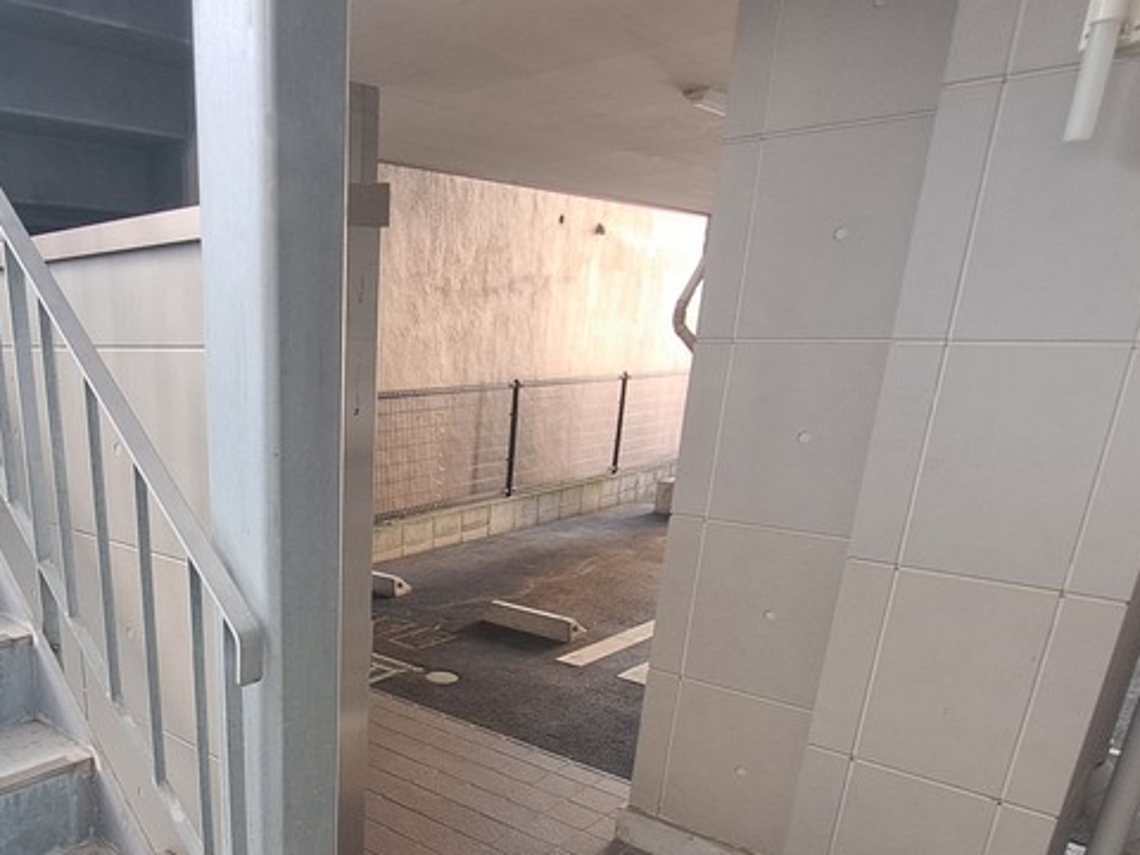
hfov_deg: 63.1
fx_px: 856
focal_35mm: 26
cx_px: 276
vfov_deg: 50.2
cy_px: 670
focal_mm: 1.74
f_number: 2.2
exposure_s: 1/50
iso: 80
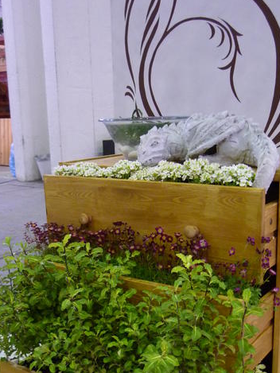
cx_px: 155
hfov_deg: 32.2
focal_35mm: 45
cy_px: 237
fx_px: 485
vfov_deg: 41.7
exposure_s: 1/8
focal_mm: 5.5
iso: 400
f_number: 2.8
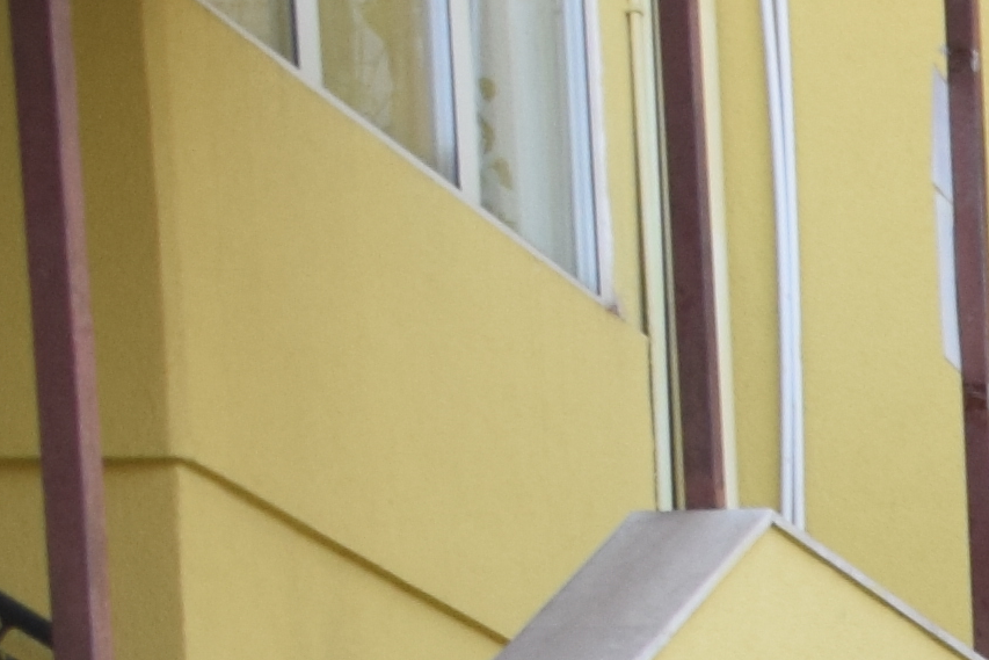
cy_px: 2226
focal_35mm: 222
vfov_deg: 5.7
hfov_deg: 7.8
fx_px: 6086
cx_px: 3120
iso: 400
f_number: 6.3
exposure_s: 1/160
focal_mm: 21
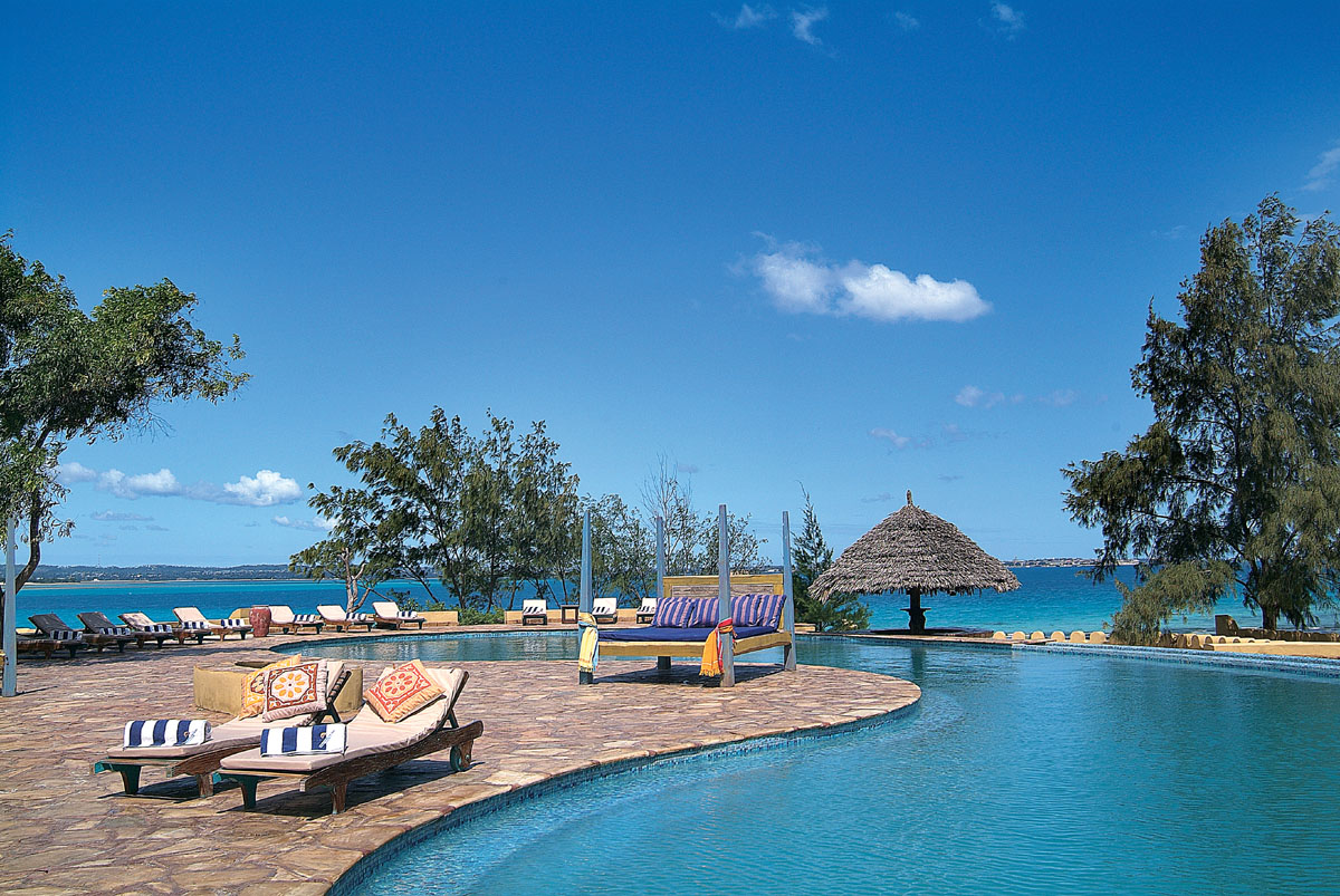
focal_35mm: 30
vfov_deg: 43.7
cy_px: 448
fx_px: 1118
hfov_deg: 61.9
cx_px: 670
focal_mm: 20
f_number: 8
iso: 100
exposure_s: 1/250
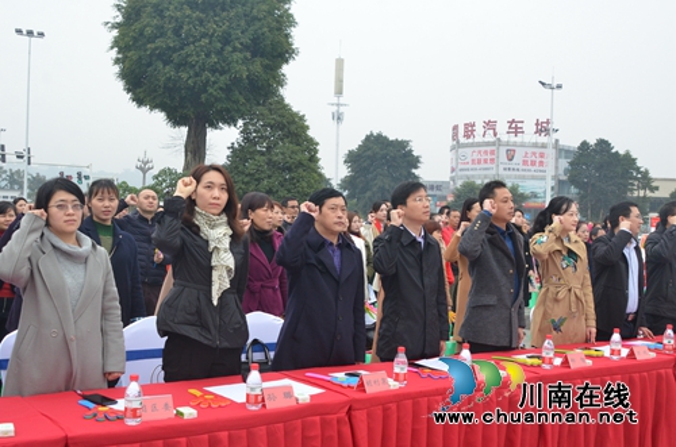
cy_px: 224
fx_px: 787
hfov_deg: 46.5
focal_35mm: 42
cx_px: 338
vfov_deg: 31.7
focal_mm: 28
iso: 1250
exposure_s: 1/250
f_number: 8
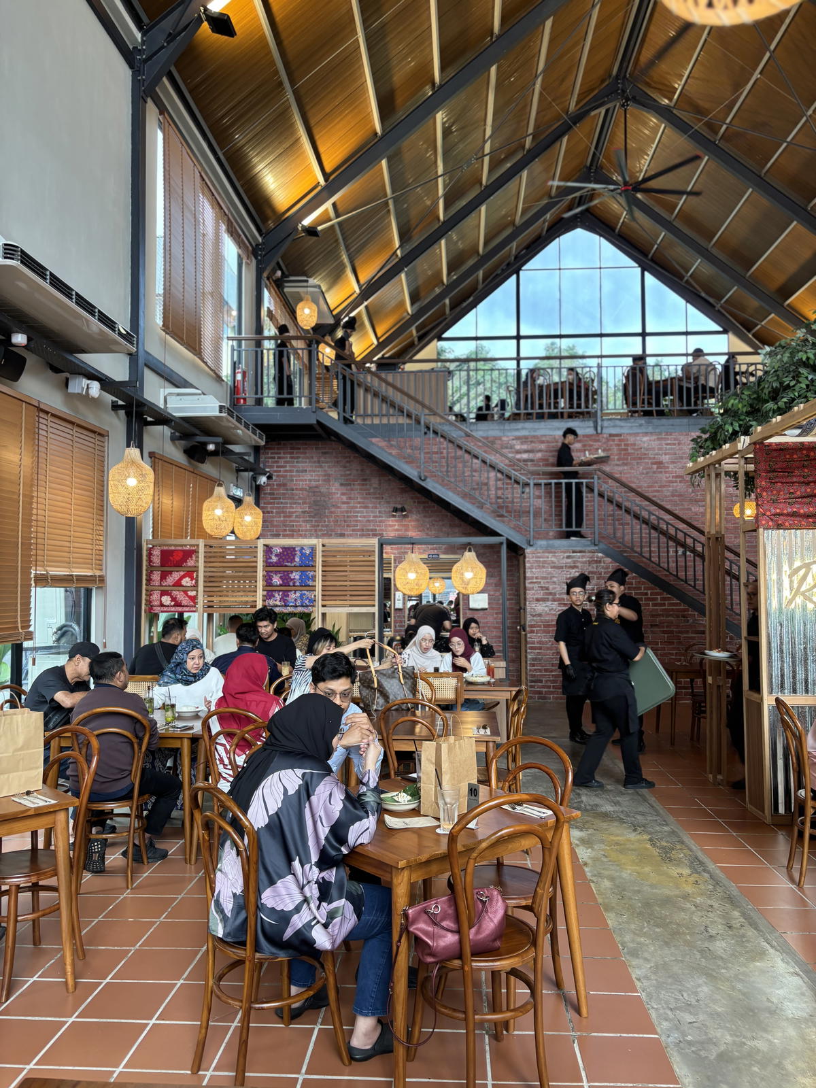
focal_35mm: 26
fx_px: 817
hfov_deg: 53.1
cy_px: 544
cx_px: 408
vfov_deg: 67.3
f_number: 1.6
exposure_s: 1/50
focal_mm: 5.96
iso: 64
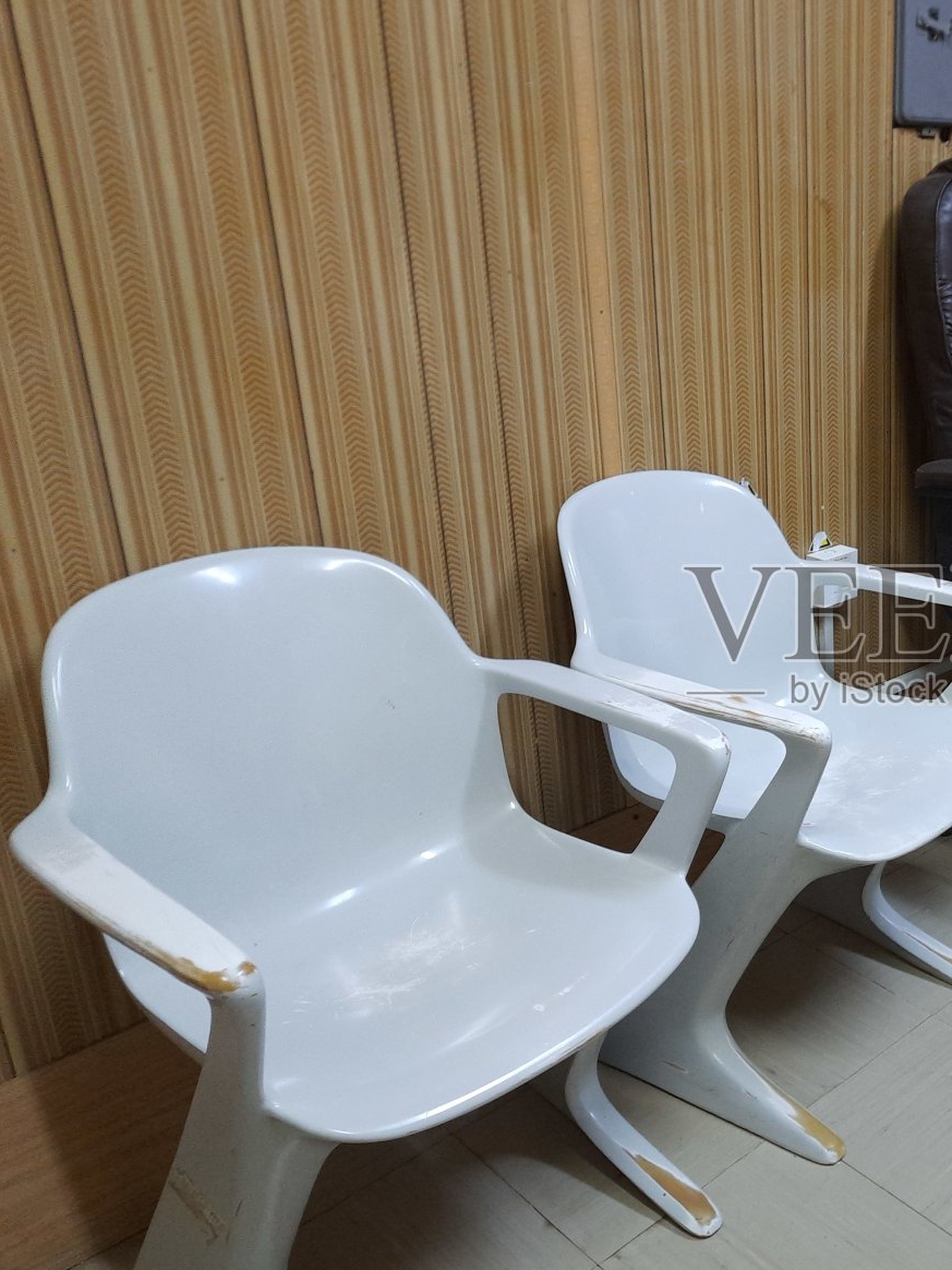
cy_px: 639
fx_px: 1210
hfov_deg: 39.7
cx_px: 866
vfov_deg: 55.4
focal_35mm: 33
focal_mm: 5.23
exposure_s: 1/24
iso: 320
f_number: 1.8
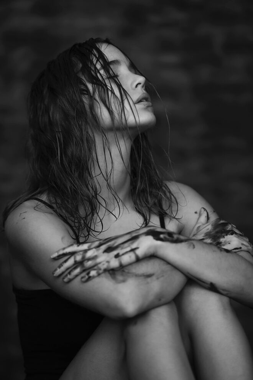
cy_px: 190
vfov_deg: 12.5
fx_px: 1739
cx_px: 126
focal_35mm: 165
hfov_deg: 8.3
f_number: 2.8
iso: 500
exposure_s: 1/200
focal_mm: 165
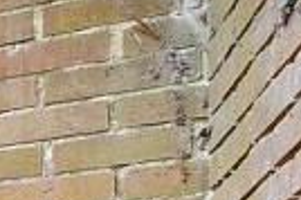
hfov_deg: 9.0
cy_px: 496
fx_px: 960
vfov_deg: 10.2
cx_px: -811
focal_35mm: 115
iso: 160
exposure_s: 1/20
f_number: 8
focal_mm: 10
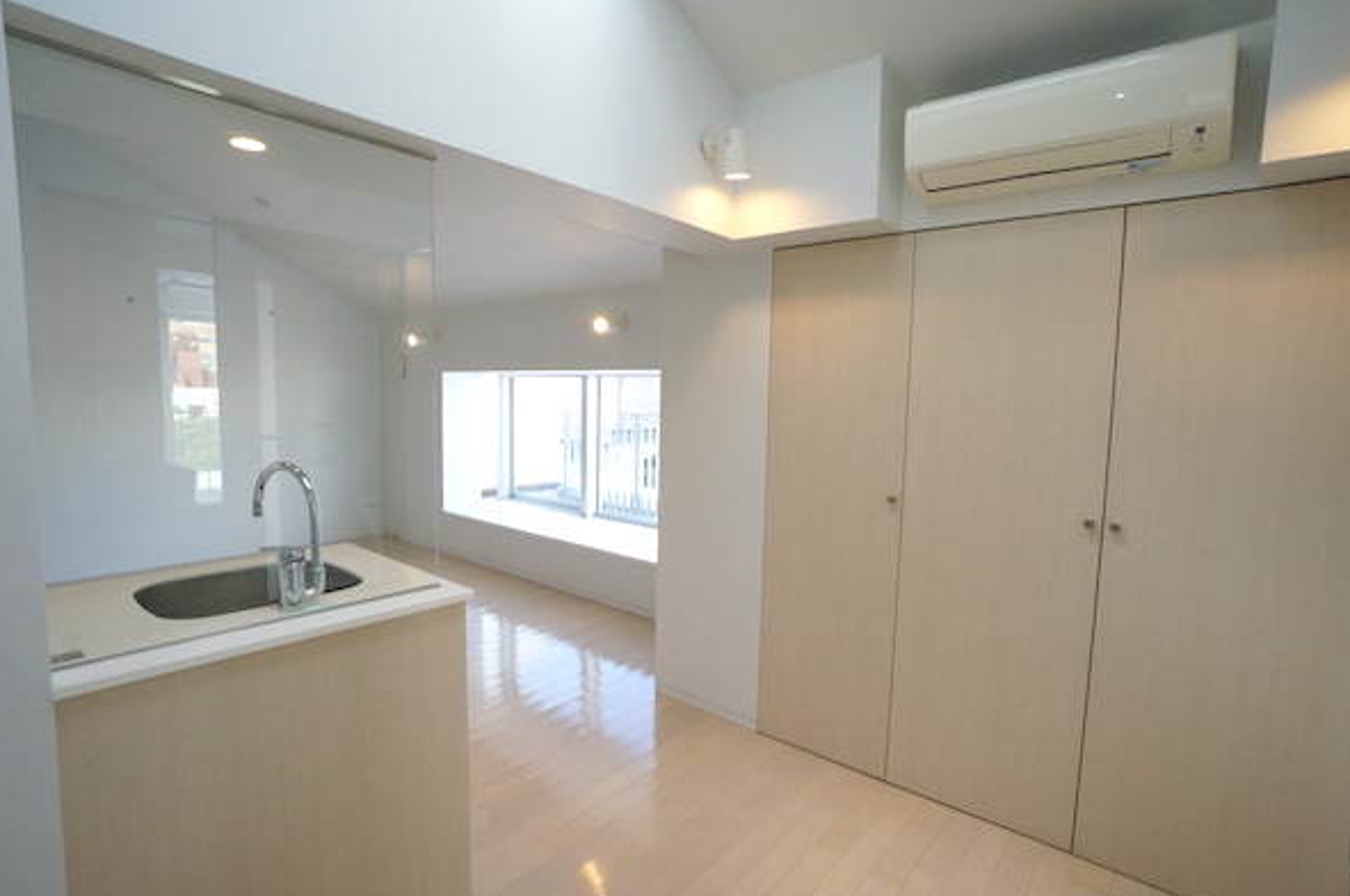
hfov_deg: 96.8
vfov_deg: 73.5
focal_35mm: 16
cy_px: 455
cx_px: 692
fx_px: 599
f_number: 8
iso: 1600
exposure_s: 1/200
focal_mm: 10
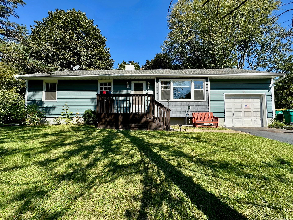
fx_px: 127
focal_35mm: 15
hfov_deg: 98.2
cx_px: 149
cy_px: 106
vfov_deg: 81.7
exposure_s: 1/988
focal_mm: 2.22
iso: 40
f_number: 2.2
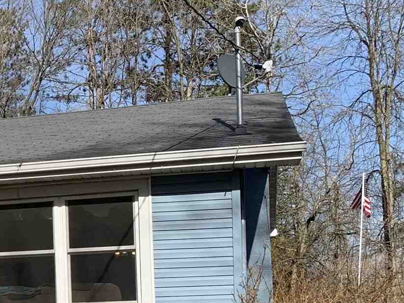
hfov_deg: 17.8
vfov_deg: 14.9
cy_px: 317
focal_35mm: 97
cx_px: -224
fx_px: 1133
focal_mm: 4.25
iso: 25
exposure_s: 1/1718
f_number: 1.8
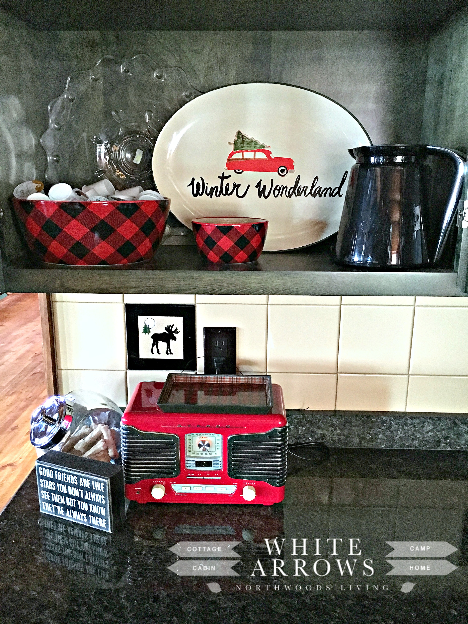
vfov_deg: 61.7
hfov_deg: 48.2
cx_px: 234
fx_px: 523
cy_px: 312
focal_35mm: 29
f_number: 2.2
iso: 320
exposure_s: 1/15
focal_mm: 4.15
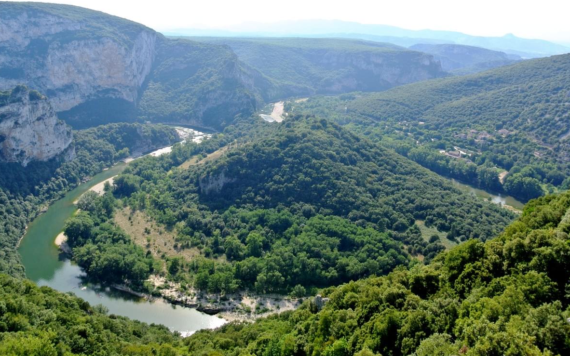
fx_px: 435
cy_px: 164
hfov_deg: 66.5
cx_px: 284
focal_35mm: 28
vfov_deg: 44.5
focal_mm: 10
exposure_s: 1/640
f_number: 6.3
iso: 200
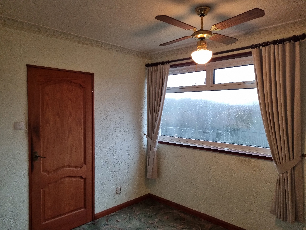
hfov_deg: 67.3
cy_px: 115
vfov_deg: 53.1
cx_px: 153
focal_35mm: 26
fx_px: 230
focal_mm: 5.4
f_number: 1.8
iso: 250
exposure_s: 1/100
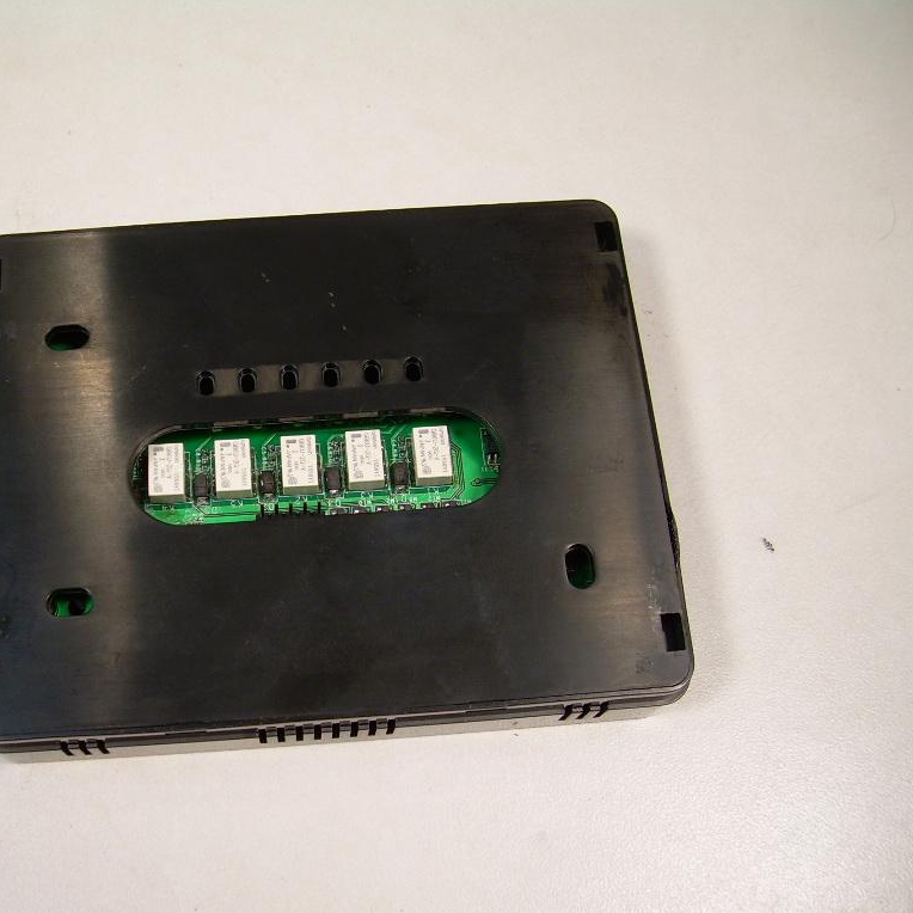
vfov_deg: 37.6
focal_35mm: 45
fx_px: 1343
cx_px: 319
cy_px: 458
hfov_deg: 37.2
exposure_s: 1/42.4
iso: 50
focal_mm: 6.3
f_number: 2.8
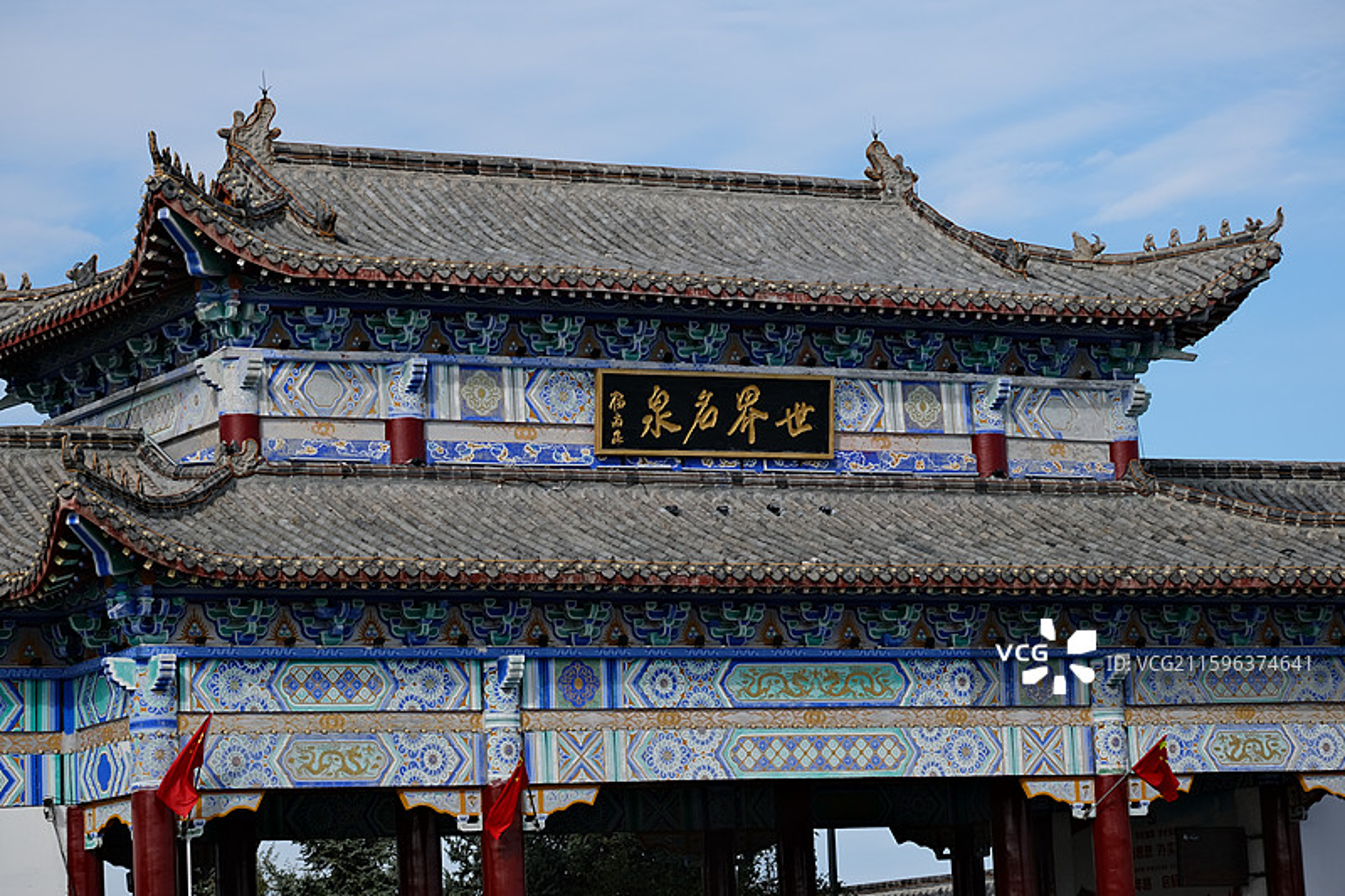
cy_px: 448
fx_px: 3922
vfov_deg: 13.0
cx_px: 672
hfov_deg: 19.5
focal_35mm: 105
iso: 320
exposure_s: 1/1400
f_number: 5.6
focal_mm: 70
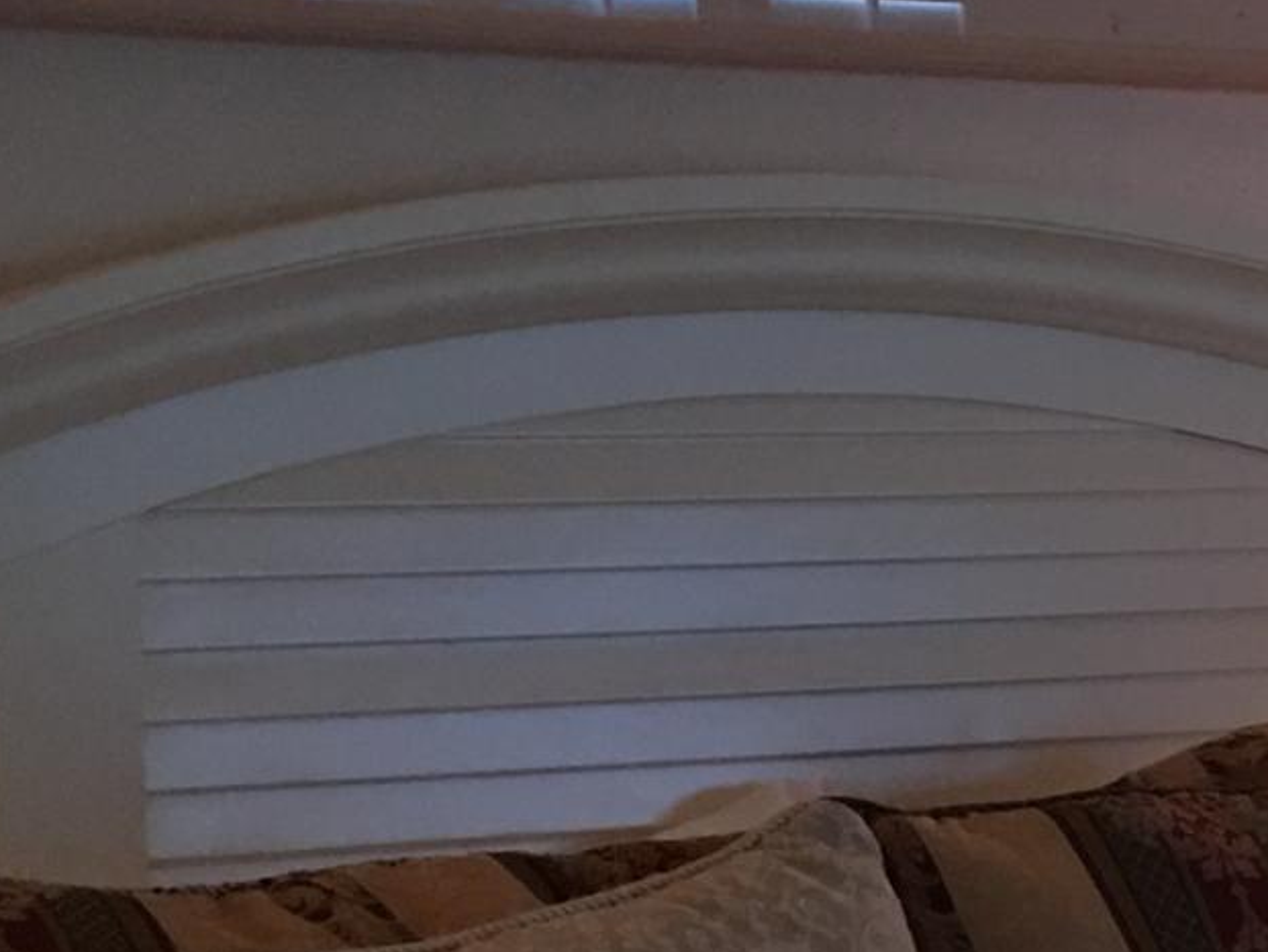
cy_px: 974
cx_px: 2093
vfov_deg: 10.5
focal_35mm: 140
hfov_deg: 13.1
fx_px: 5129
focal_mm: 4.15
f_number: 2.2
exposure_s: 1/15
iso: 64
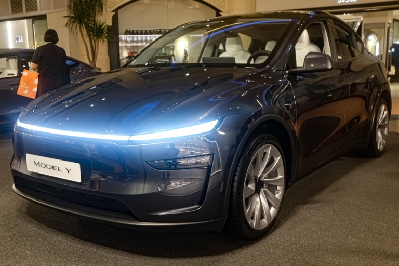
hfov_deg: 53.1
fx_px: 399
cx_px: 200
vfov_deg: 36.9
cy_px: 133
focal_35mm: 36
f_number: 4.5
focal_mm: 24.3
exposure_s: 1/6.5
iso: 200
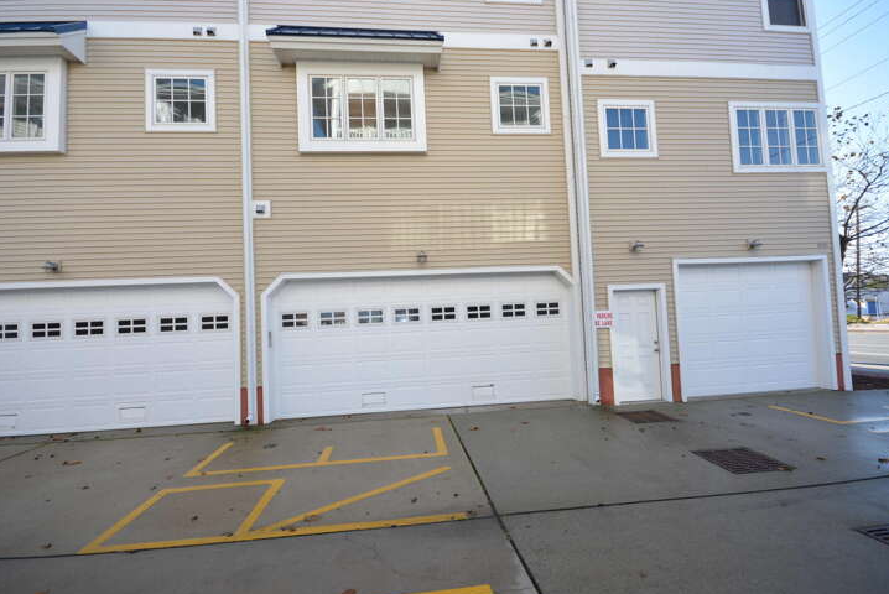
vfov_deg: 73.8
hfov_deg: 96.7
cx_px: 449
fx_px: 395
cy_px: 302
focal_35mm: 16
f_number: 6.3
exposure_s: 1/160
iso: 200
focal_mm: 10
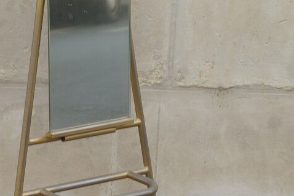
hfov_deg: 13.3
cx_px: 104
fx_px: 1258
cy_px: 182
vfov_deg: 8.9
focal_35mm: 154
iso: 125
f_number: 6.3
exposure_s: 1/80
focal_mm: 50
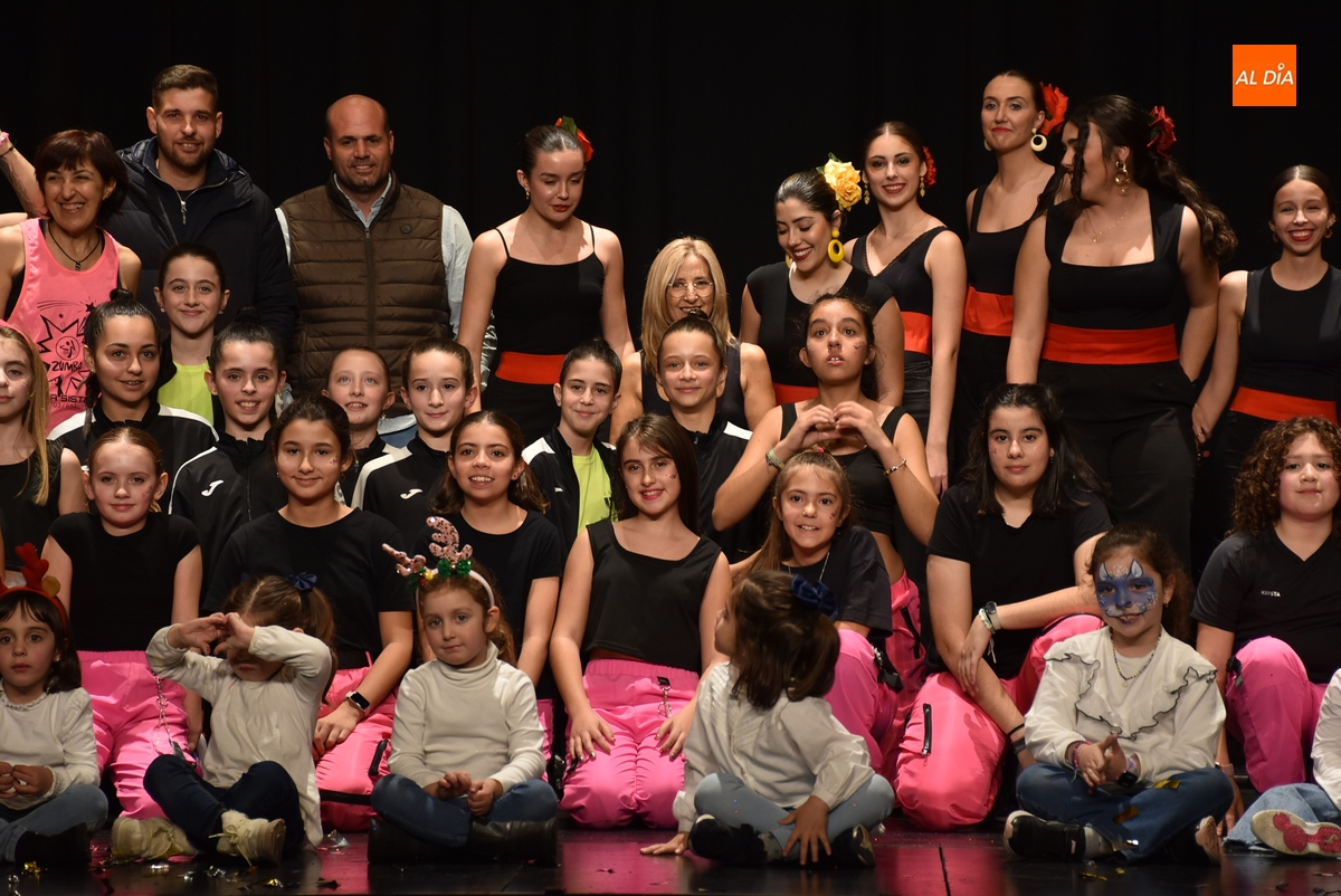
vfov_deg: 11.4
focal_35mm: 120
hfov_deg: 17.0
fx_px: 4473
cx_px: 670
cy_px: 448
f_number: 5.3
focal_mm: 80
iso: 400
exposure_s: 1/80
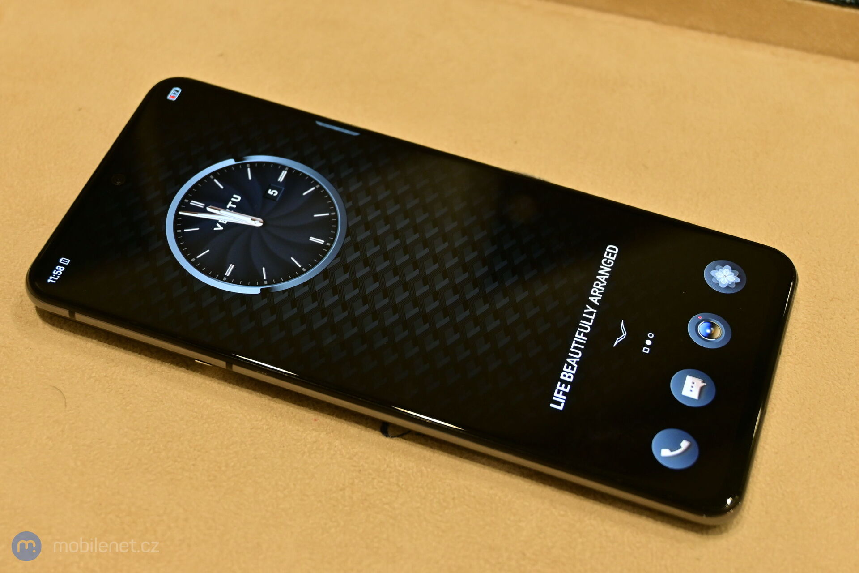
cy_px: 286
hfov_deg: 35.9
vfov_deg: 24.4
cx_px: 430
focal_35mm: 56
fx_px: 1324
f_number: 5.3
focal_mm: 37
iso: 560
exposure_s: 1/60
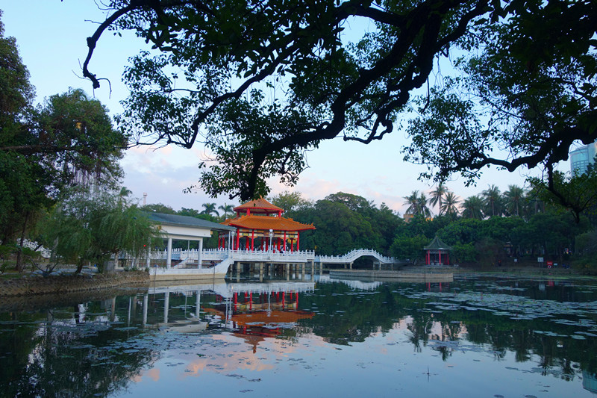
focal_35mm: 28
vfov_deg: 46.4
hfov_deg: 65.5
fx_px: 464
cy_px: 199
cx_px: 298
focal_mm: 10.4
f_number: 2.8
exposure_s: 1/100
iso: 125
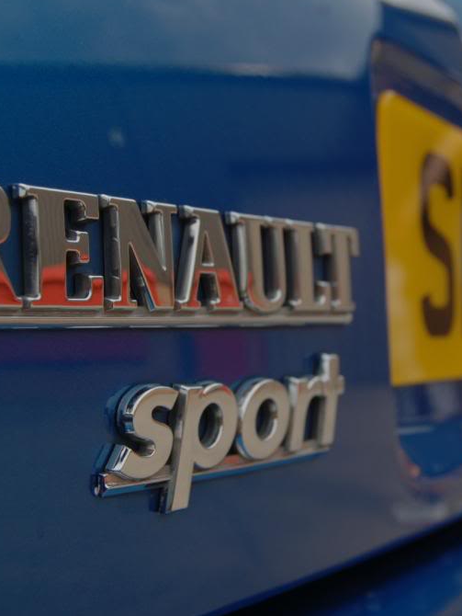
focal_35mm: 66
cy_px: 305
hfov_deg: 22.2
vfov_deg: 29.4
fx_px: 1174
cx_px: 312
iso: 200
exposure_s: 1/160
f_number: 6.3
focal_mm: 30
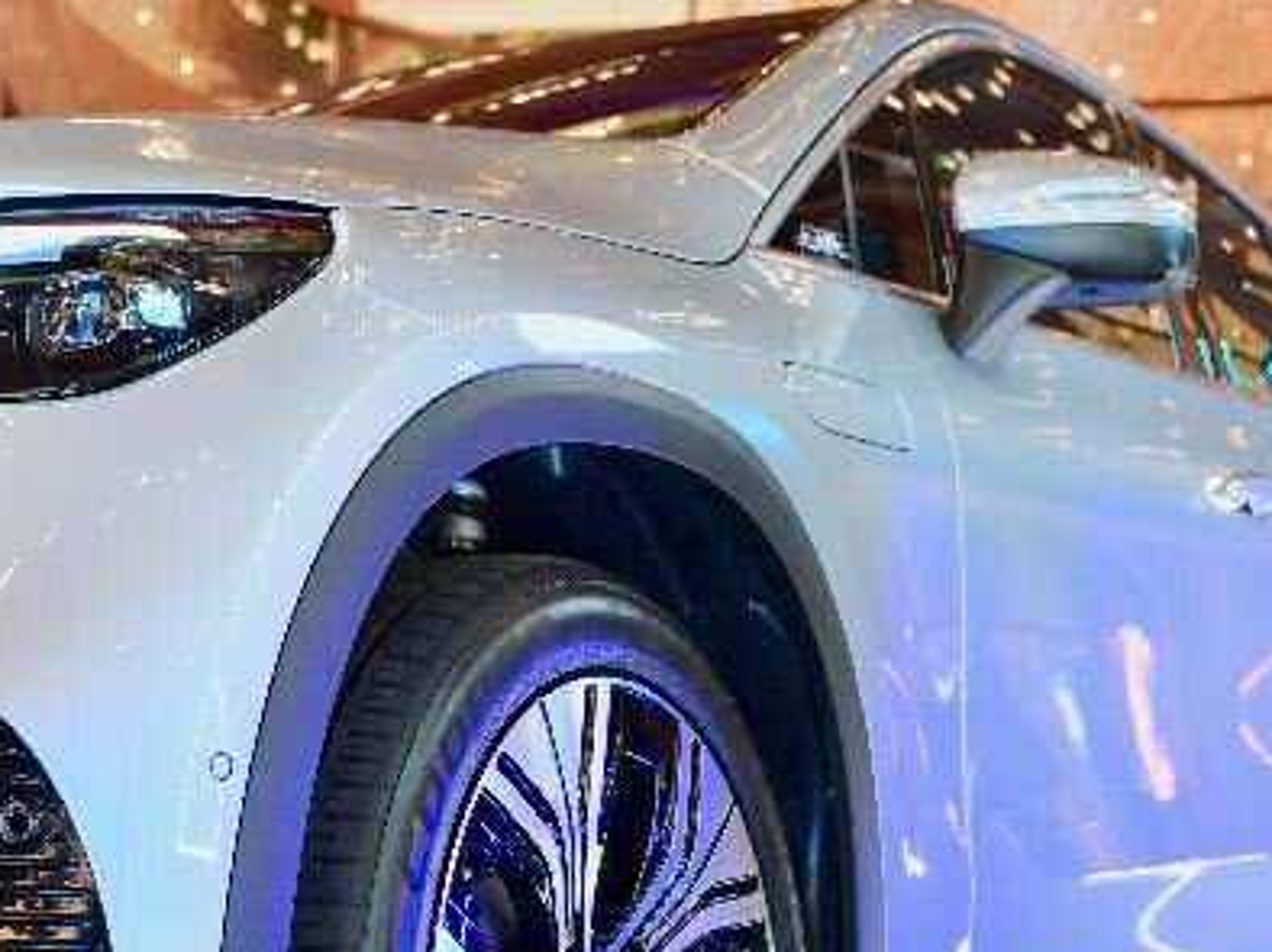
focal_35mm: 80
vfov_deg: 18.4
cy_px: 482
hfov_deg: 23.5
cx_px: 39
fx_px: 2938
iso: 1000
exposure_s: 1/50
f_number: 3.5
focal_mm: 32
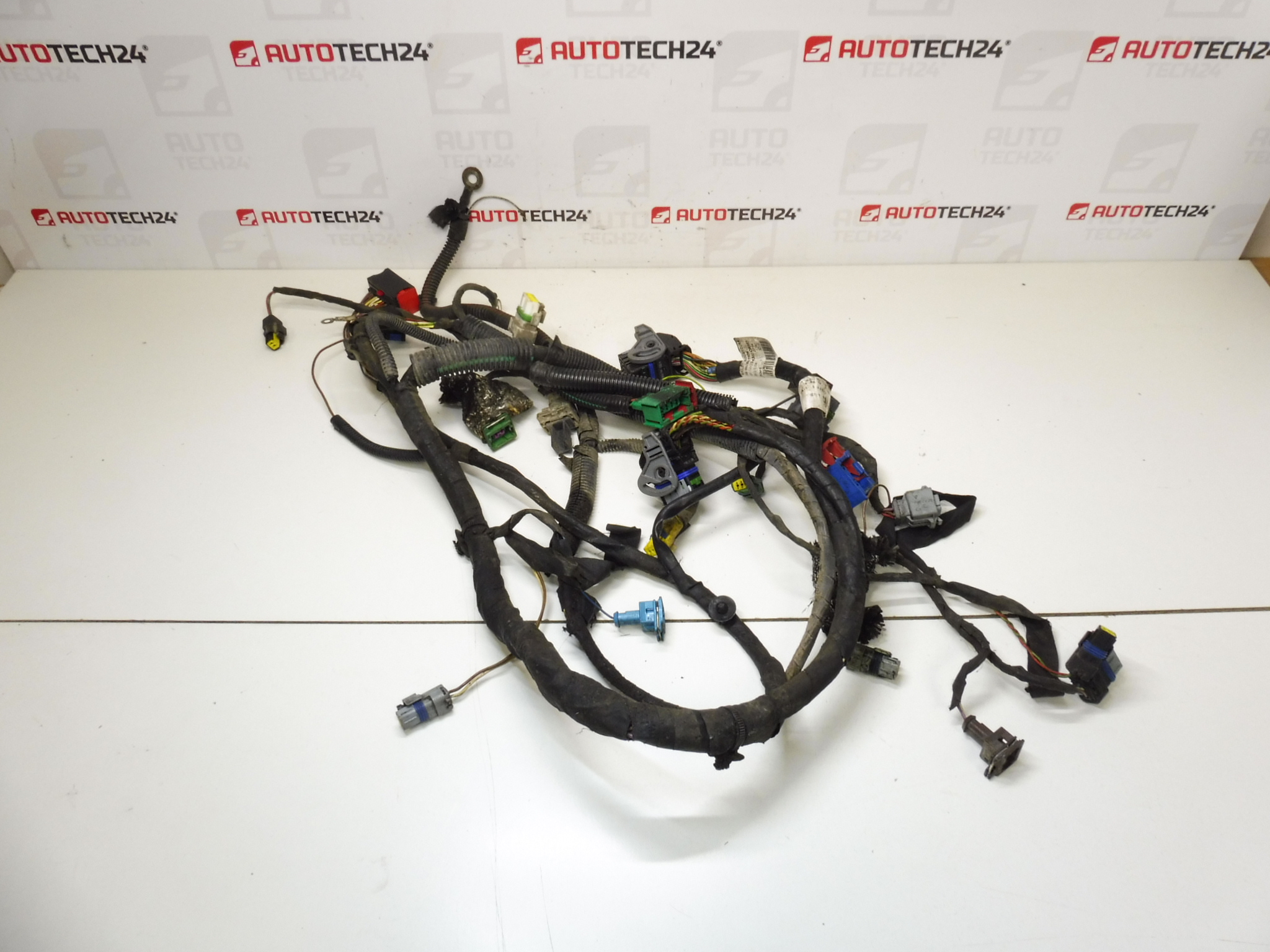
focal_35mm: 24
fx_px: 881
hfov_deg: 71.6
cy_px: 476
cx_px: 635
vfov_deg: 56.8
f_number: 5
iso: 200
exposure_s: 1/30
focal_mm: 4.3
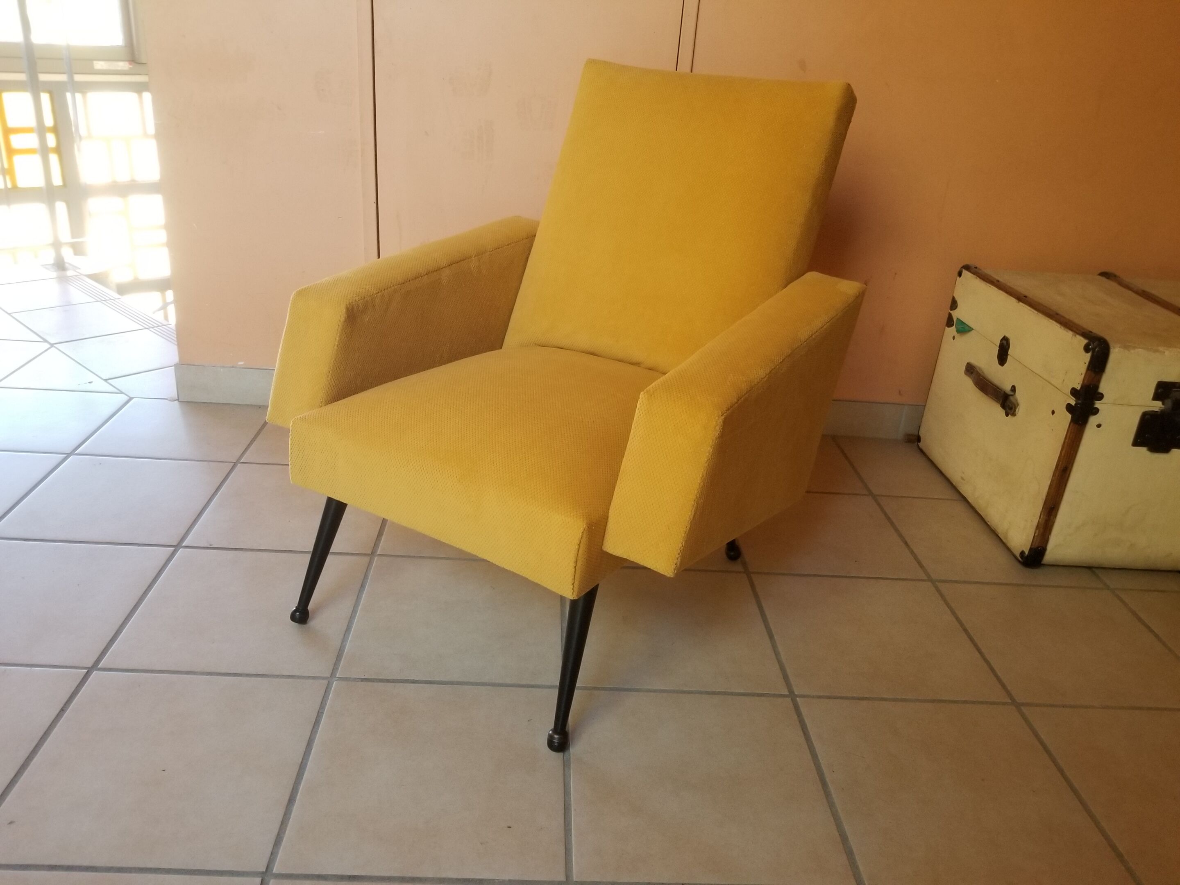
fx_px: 886
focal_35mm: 26
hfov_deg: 67.3
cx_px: 590
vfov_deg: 53.1
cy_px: 442
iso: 125
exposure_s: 1/60
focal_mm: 4.25
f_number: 1.7
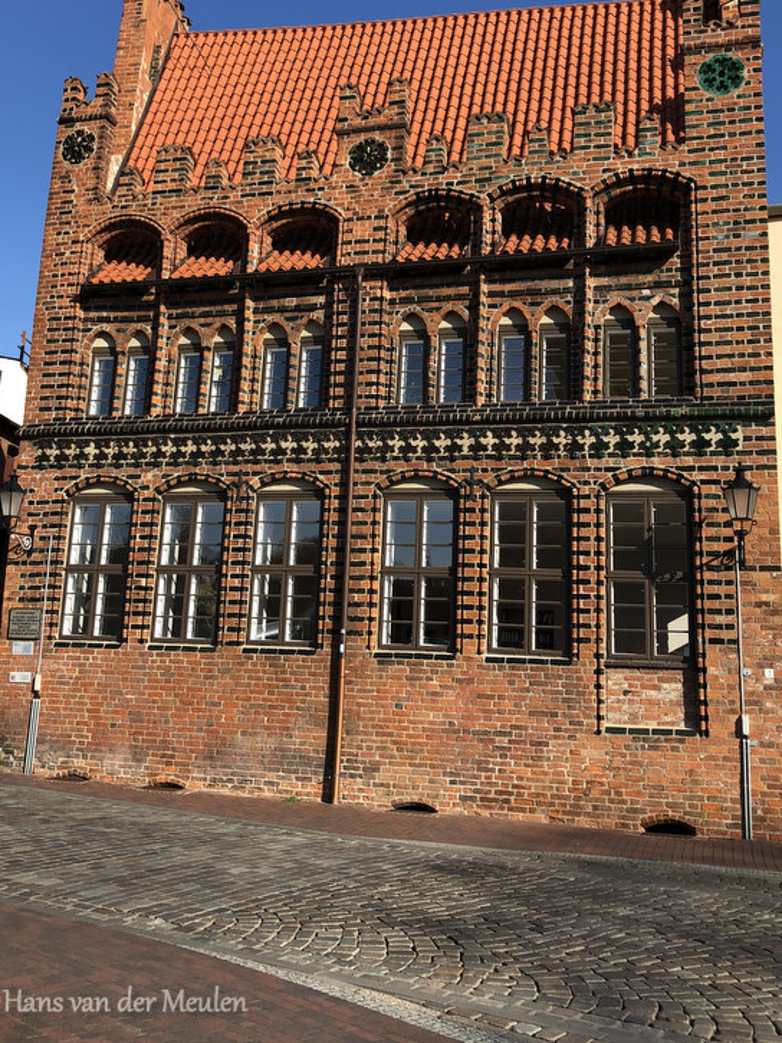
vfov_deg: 50.9
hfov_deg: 39.7
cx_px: 394
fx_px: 1084
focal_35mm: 36
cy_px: 401
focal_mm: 3.99
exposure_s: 1/1171
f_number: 1.8
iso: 20
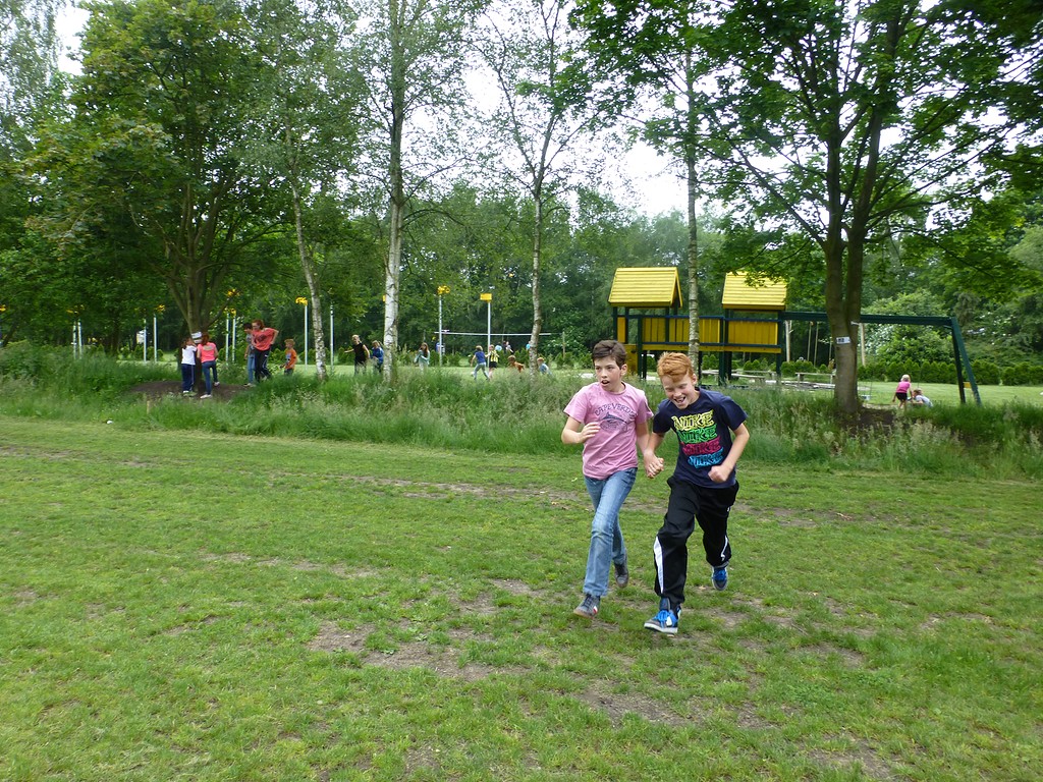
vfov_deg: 56.8
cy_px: 391
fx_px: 723
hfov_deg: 71.6
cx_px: 522
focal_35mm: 24
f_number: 4
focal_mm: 4.3
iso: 125
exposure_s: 1/250
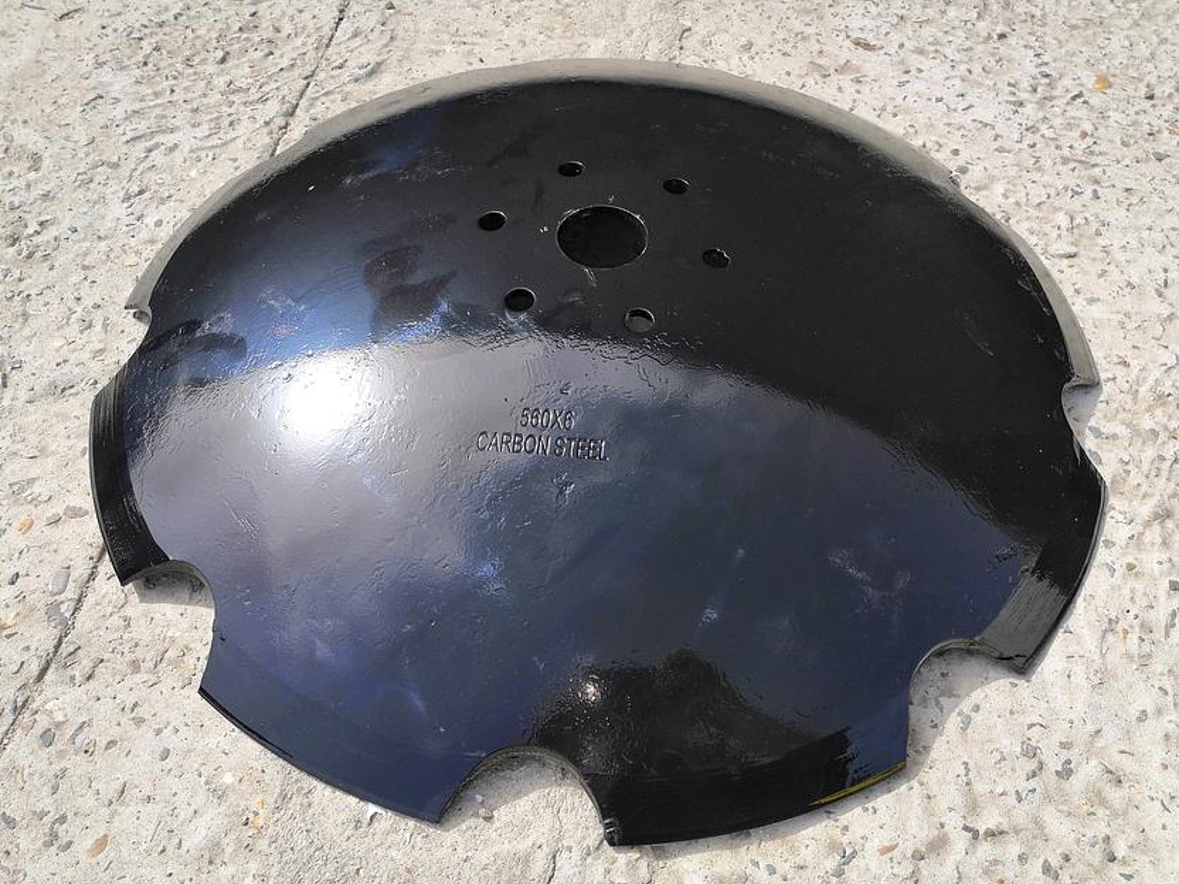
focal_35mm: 27
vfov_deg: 51.4
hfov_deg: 65.3
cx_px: 590
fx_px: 920
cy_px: 442
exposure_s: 1/818
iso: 50
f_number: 1.8
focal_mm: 3.95
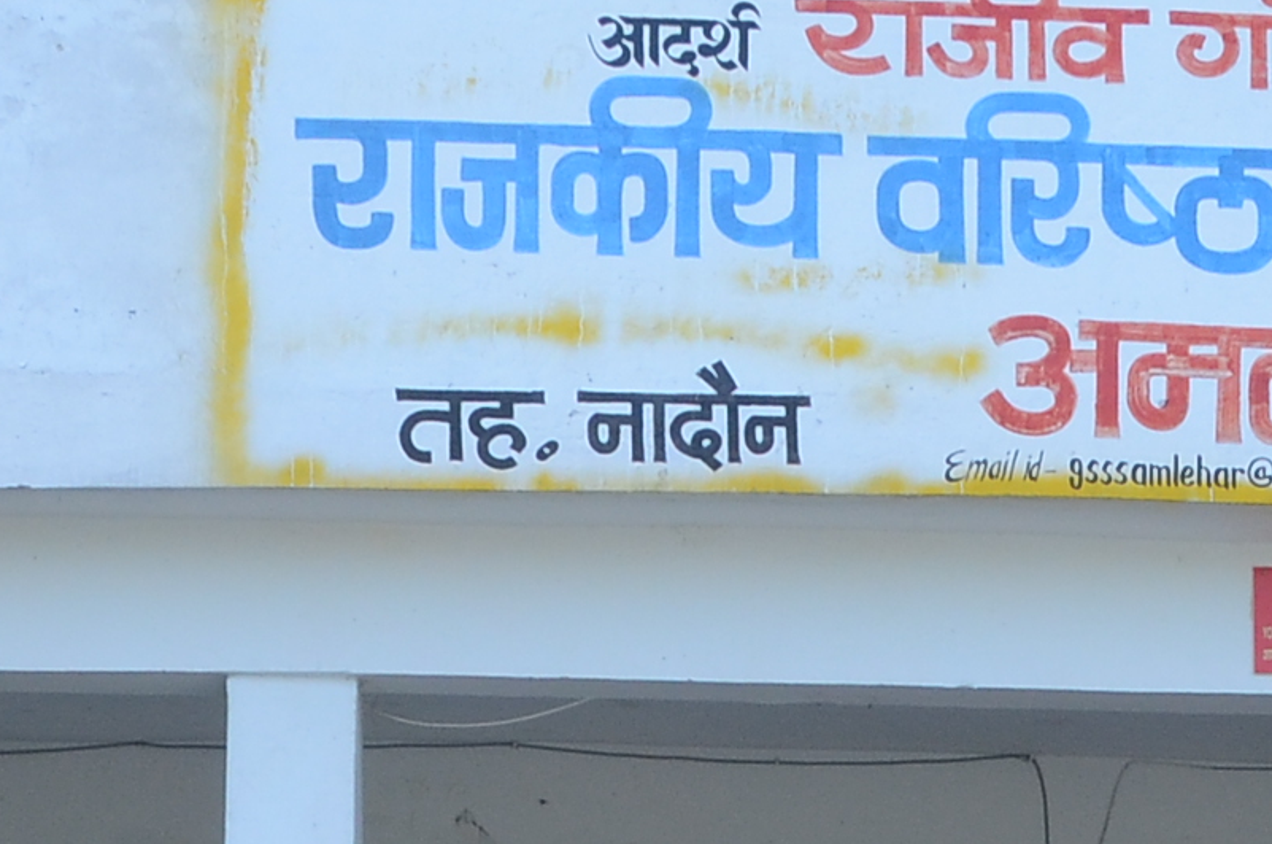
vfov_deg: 9.0
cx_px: 1161
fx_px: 5125
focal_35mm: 145
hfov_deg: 14.0
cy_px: 1508
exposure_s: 1/125
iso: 400
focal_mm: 21
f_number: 13
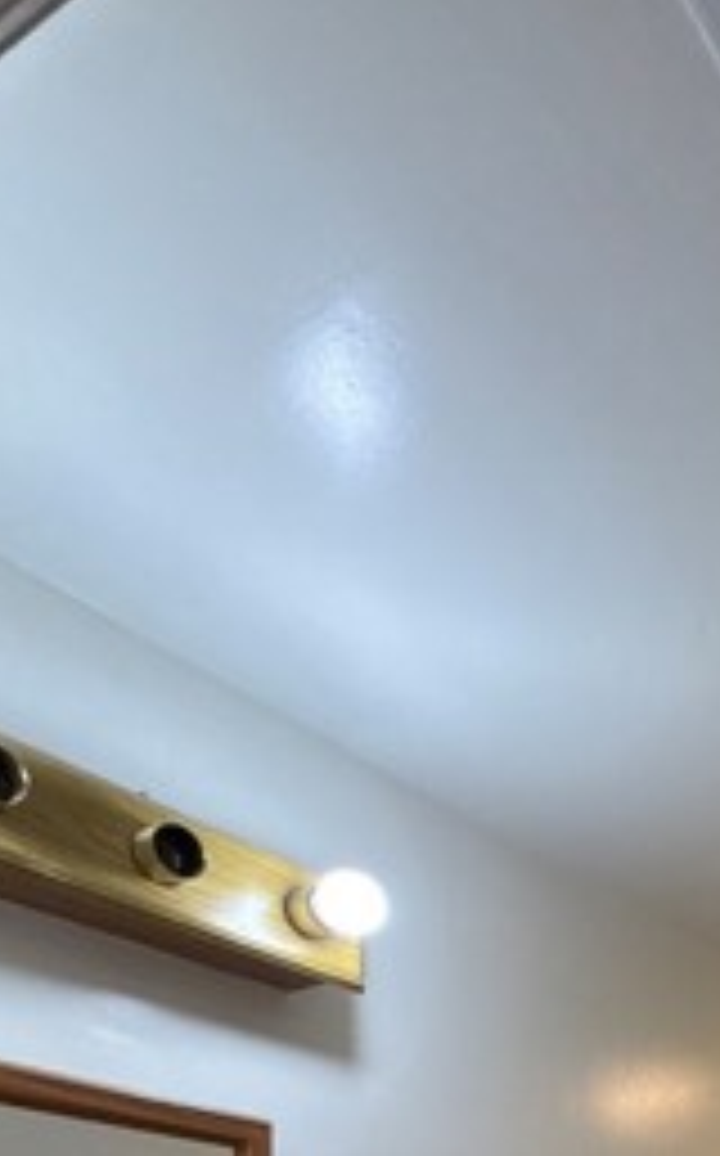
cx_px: 972
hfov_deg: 27.6
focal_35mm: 37
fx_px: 1165
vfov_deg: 41.6
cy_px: 1282
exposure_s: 1/120
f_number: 2.2
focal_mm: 2.22
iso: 200
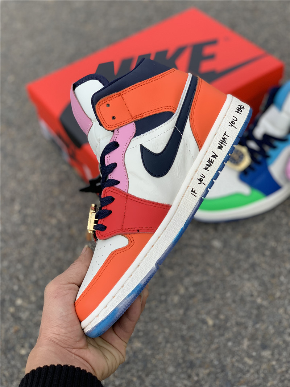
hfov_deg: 28.0
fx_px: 581
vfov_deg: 36.8
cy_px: 194
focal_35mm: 52
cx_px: 145
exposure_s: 1/444
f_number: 2.4
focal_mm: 6
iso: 16
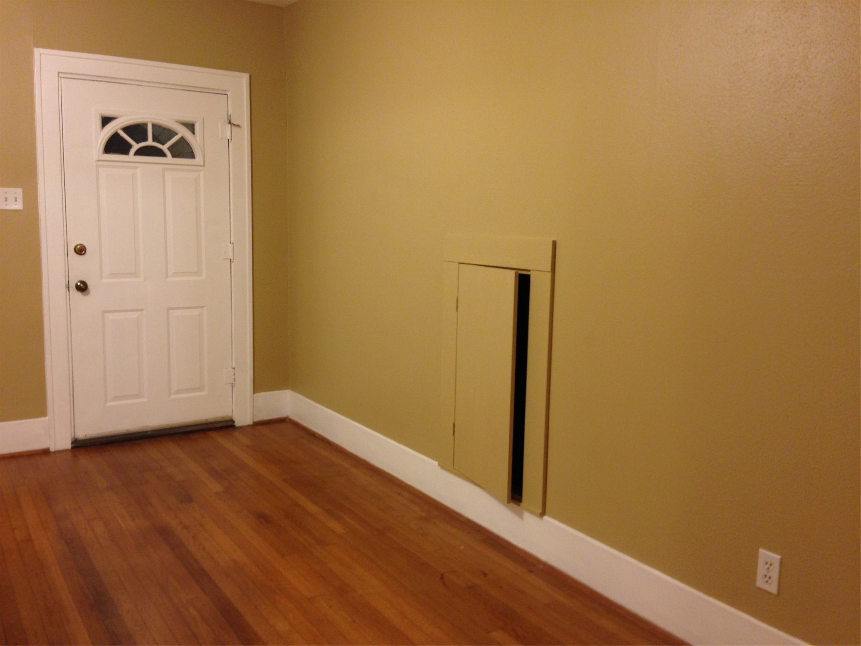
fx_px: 821
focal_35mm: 33
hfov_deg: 55.4
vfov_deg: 42.9
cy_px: 323
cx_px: 430
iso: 100
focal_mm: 4.12
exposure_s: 1/20
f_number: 2.4
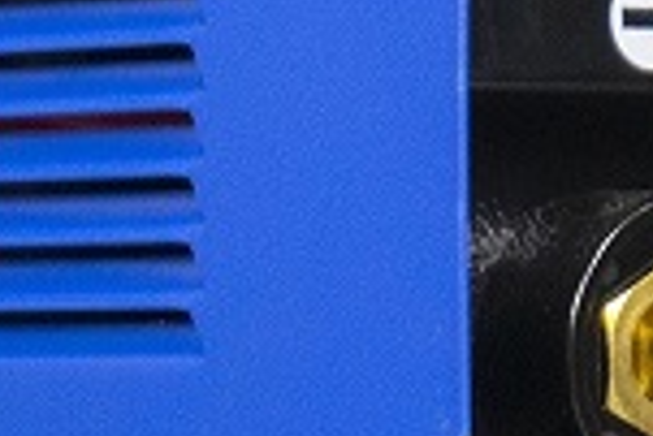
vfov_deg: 2.9
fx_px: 8466
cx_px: 246
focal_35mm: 466
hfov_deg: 4.4
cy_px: -574
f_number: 5.6
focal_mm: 47
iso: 2000
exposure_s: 1/50
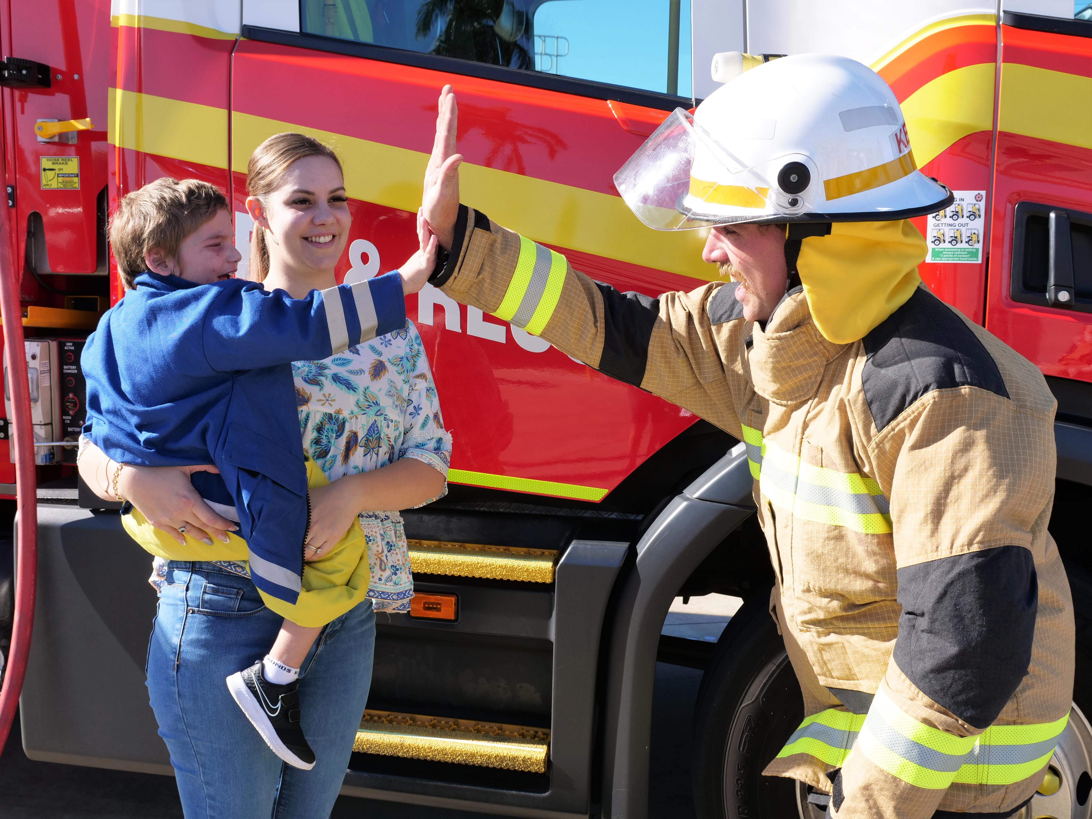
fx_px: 1073
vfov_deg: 41.8
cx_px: 546
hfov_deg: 54.0
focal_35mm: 34
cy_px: 410
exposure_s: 1/400
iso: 200
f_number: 5.6
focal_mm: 17
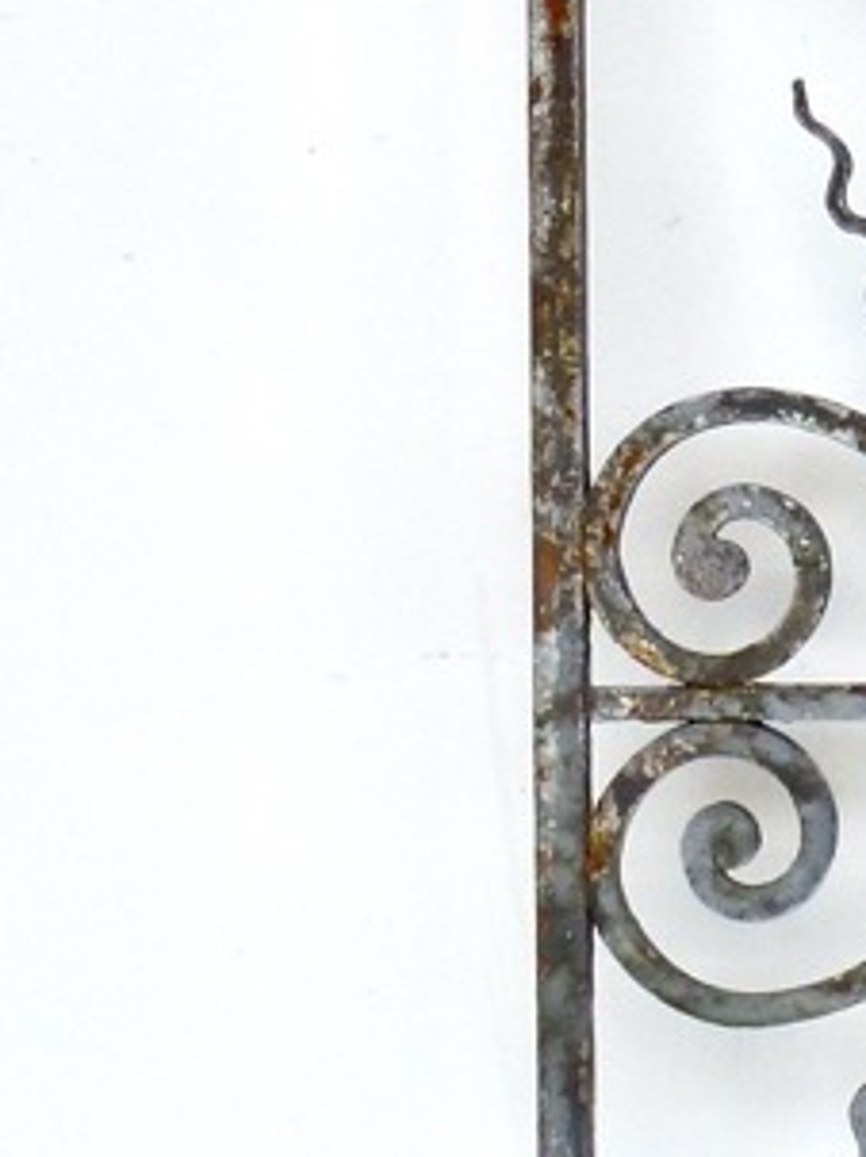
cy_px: 617
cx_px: 1479
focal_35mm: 163
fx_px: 5445
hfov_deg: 8.8
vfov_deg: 12.1
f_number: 3.9
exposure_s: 1/60
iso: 200
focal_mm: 7.4
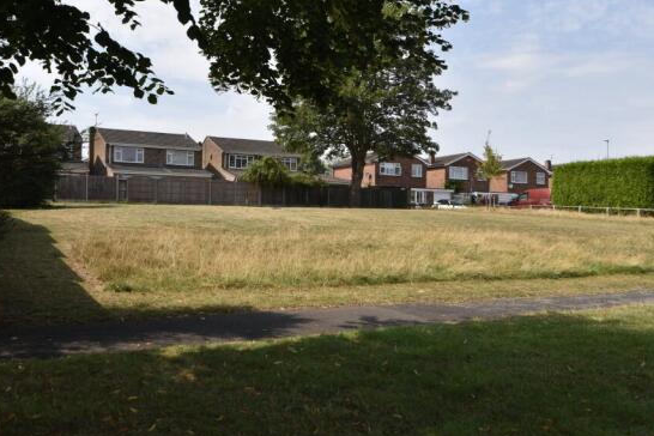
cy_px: 214
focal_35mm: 36
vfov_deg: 36.9
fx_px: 654
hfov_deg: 53.0
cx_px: 290
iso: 100
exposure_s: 1/250
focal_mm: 20
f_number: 8
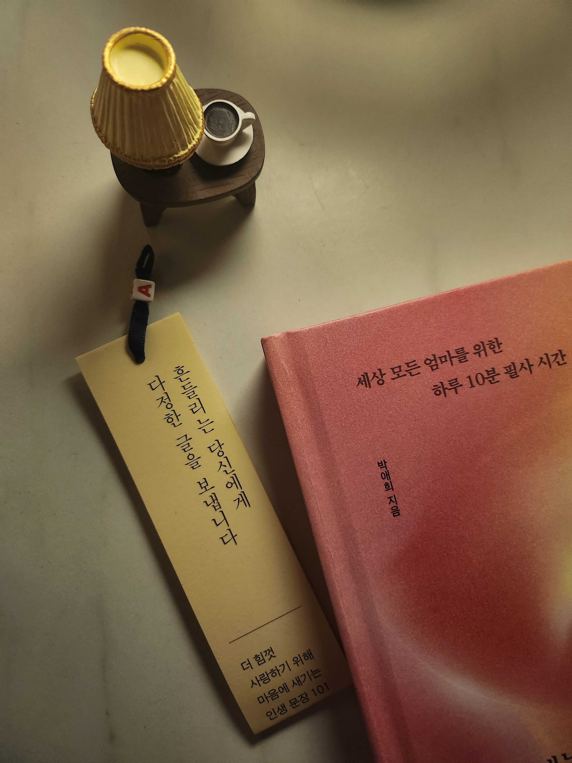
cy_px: 382
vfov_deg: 71.6
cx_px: 286
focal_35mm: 24
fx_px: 529
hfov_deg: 56.8
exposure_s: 1/30
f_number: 1.8
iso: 640
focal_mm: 5
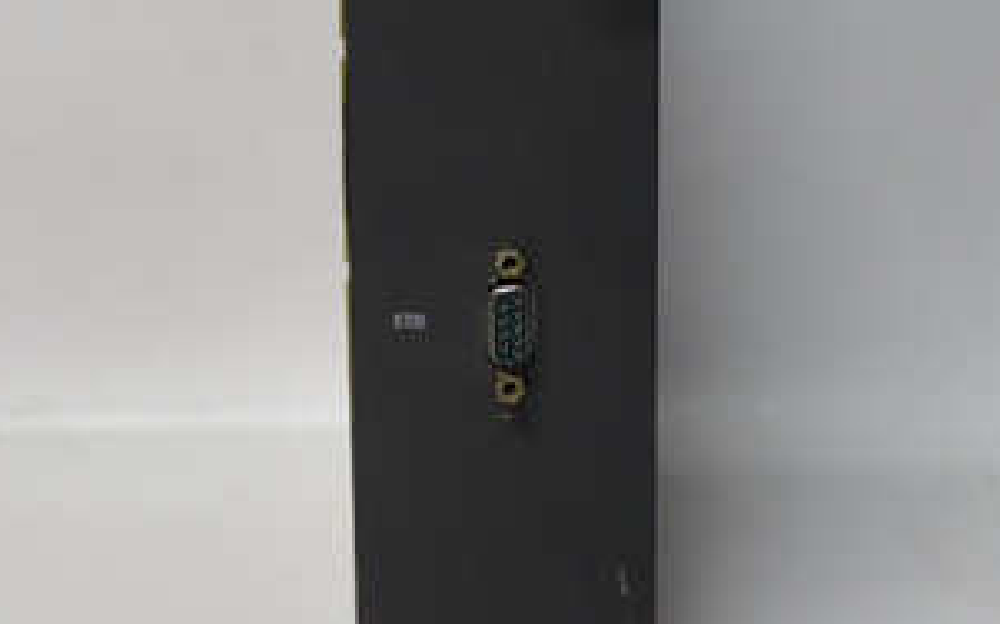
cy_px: 106
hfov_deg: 35.7
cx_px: 475
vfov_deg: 22.4
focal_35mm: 57
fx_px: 1553
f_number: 2
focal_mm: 3.79
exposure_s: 1/33
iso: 162
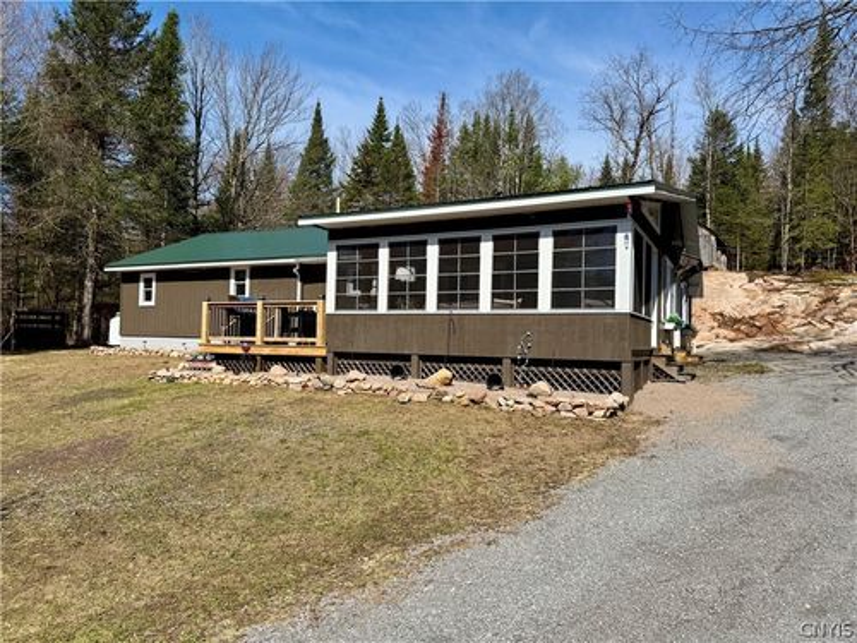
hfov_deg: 71.6
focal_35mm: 24
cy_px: 322
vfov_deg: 56.8
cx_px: 428
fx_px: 594
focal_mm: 6.76
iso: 80
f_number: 1.78
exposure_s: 1/5319
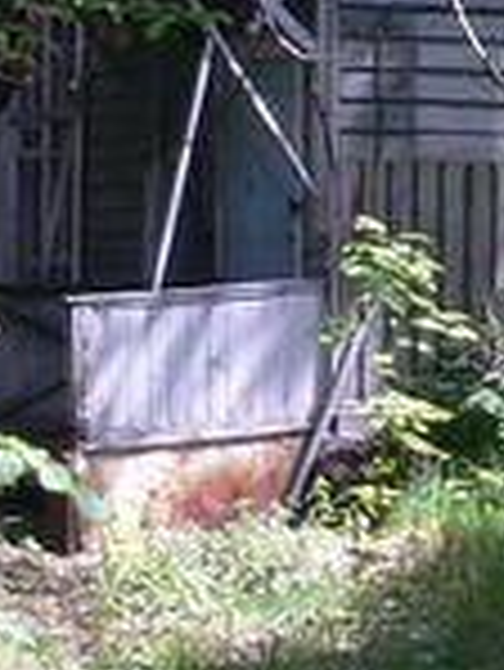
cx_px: 248
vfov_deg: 10.2
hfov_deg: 7.7
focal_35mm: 193
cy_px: 153
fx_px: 3741
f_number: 8
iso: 100
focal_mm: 6
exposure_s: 1/40
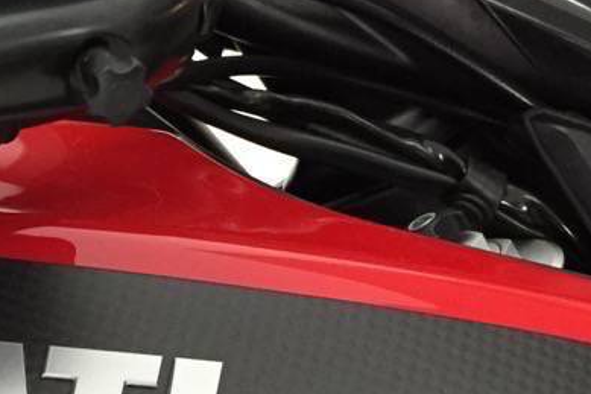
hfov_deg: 21.4
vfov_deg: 14.6
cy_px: 350
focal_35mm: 93
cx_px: 58
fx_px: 1526
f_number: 2.2
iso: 250
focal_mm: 4.15
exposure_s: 1/15
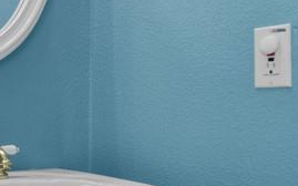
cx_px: -99
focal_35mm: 74
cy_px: 107
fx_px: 601
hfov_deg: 24.1
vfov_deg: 17.6
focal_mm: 12
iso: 400
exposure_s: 1/3
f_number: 9
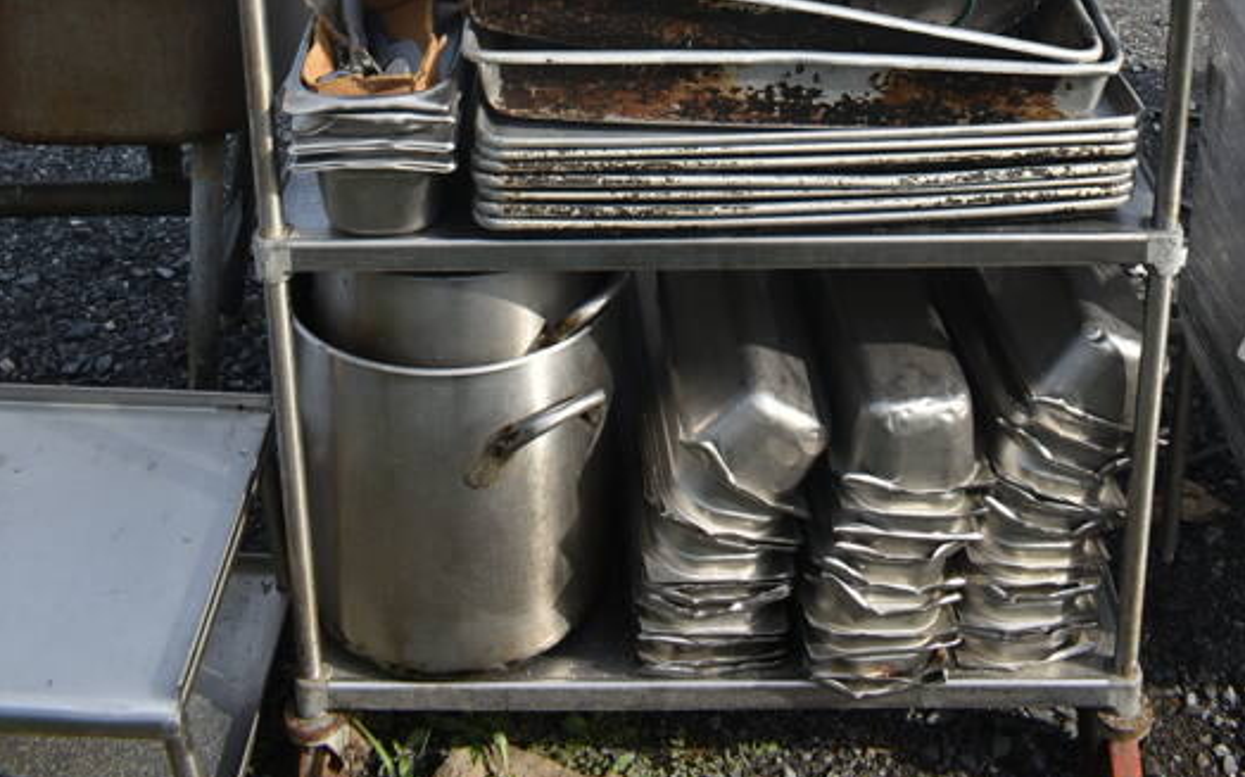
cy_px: -251
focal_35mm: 48
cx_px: 720
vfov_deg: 23.5
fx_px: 1628
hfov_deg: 41.7
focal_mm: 18
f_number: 8
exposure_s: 1/250
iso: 100
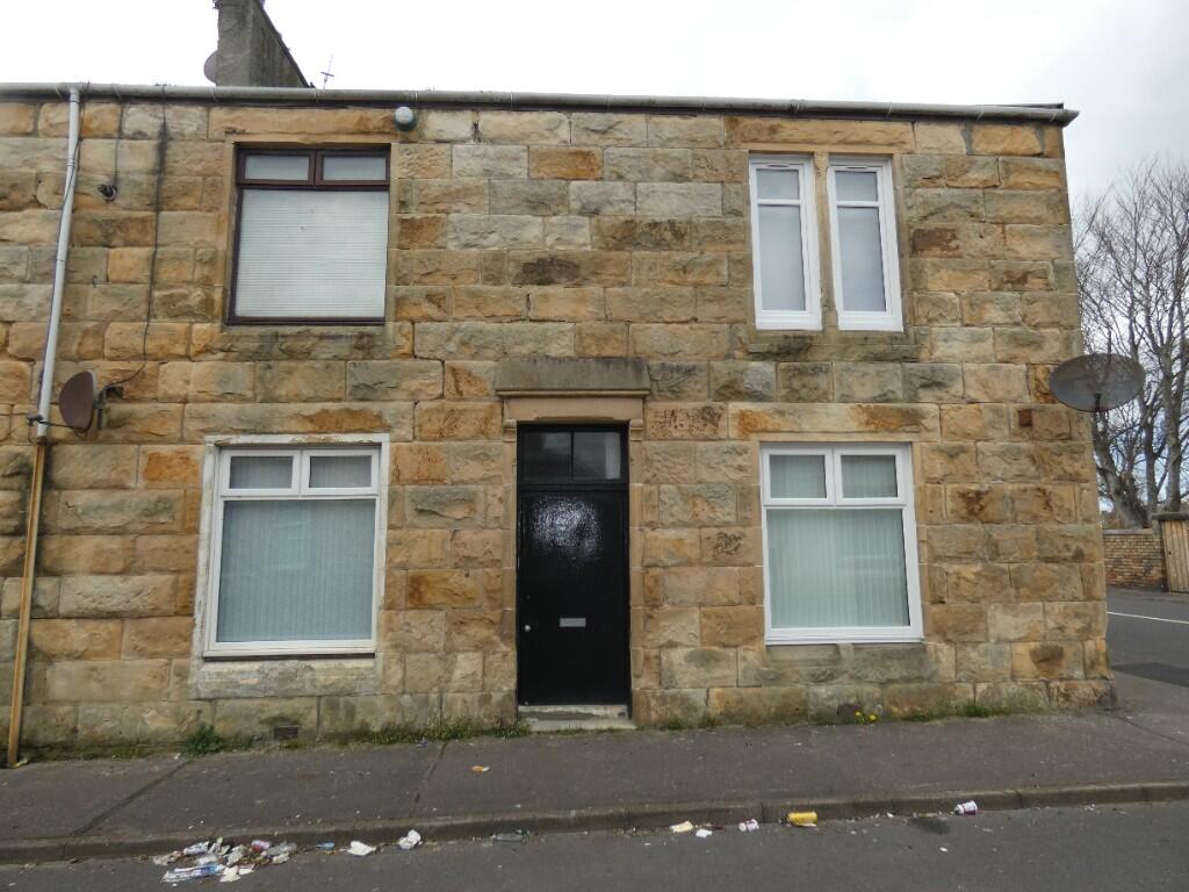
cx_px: 594
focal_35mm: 20
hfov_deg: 81.7
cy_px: 446
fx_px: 687
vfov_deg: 66.0
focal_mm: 3.6
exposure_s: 1/640
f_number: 2.8
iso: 80
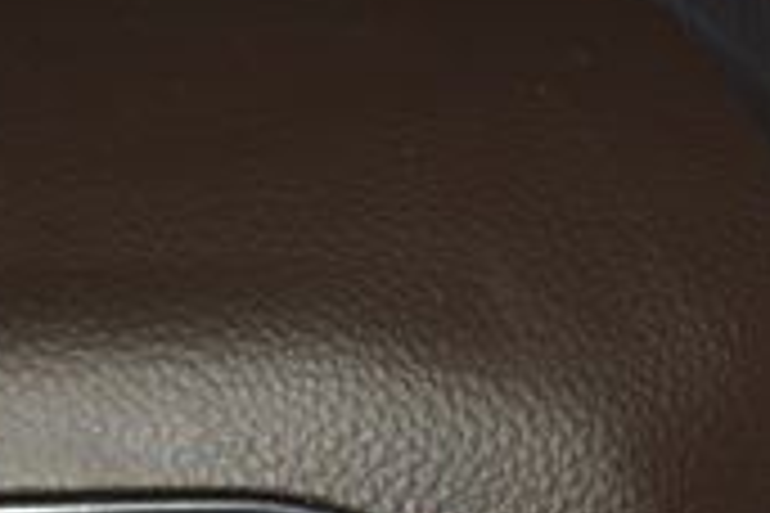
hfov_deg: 5.2
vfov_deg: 3.5
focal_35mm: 393
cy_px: 745
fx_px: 8405
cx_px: 1229
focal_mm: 70
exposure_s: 1/125
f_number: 8
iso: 100
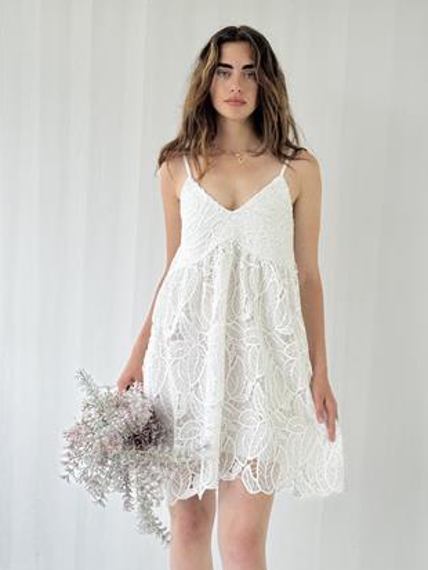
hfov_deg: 23.6
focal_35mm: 62
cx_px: 240
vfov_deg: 31.2
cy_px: 284
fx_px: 1022
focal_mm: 6.76
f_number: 1.78
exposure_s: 1/433
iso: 64
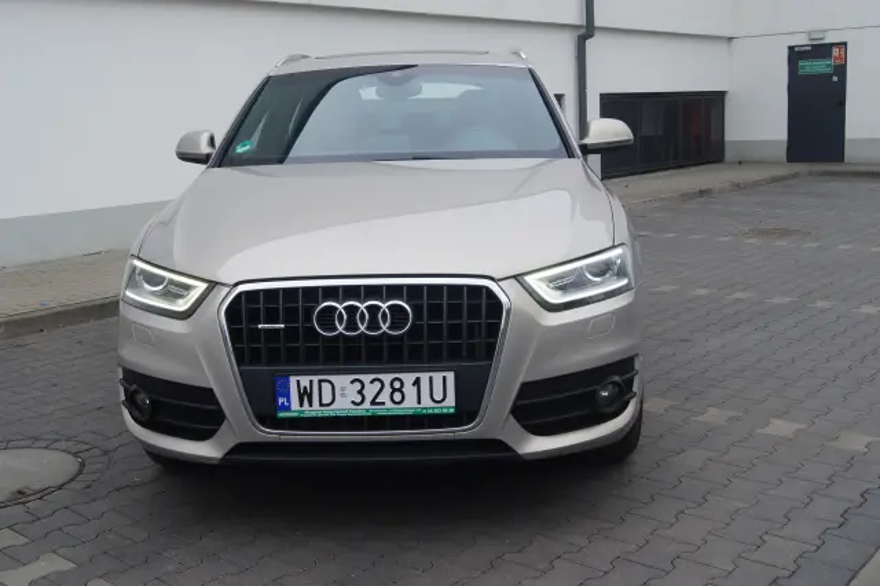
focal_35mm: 39
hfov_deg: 49.6
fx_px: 953
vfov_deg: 34.2
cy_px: 293
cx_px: 440
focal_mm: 26
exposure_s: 1/60
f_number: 9
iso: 100
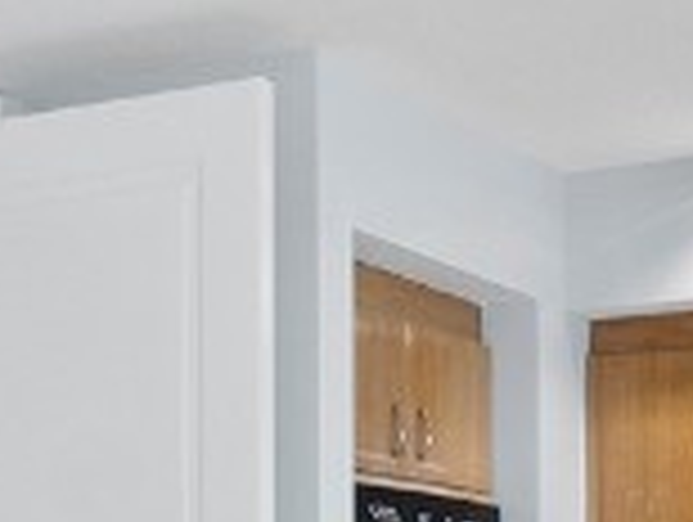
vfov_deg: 15.2
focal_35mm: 93
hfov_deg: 21.0
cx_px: 464
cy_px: 670
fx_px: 1865
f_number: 11
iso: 400
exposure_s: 1/1.67
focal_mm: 7
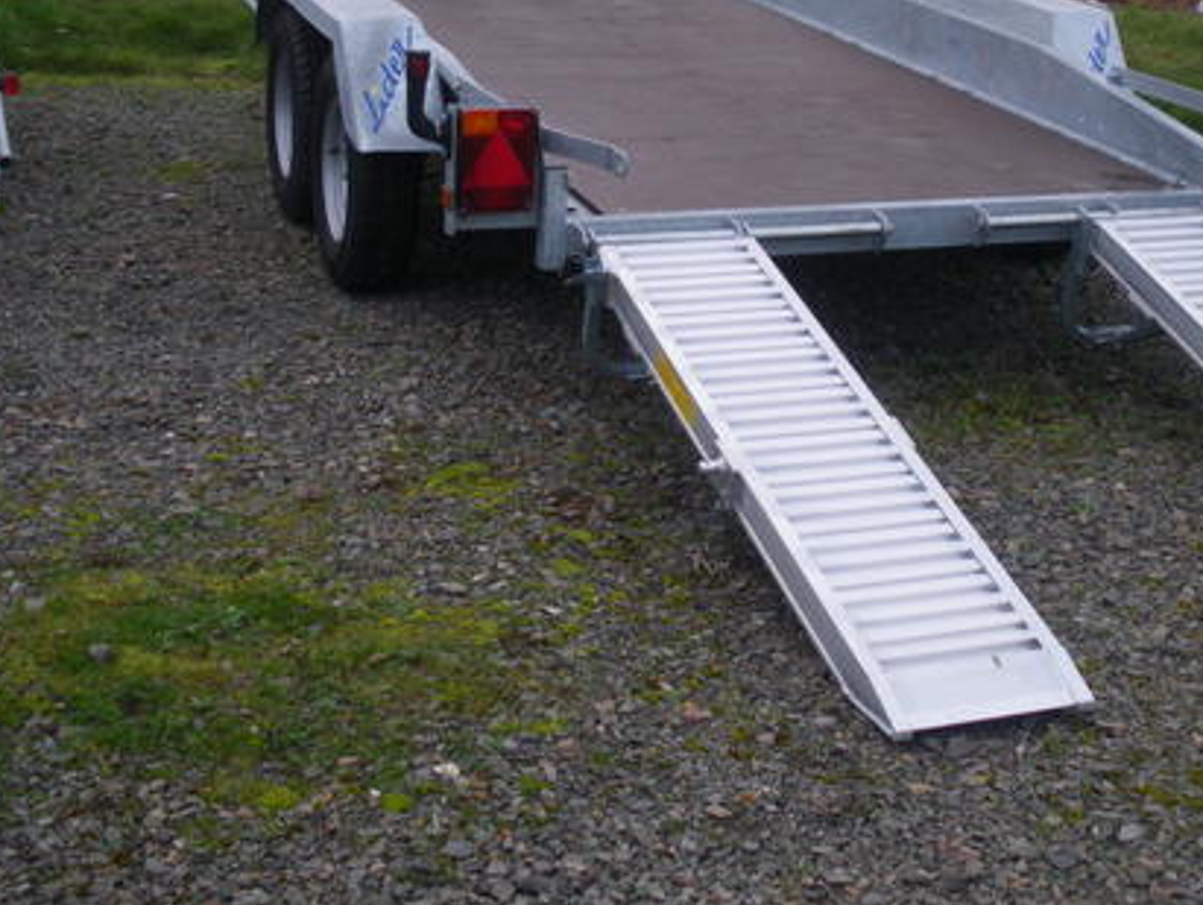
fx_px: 1948
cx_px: 755
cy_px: 208
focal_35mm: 56
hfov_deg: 34.1
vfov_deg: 25.8
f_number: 3.5
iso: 125
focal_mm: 6.3
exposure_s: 1/50
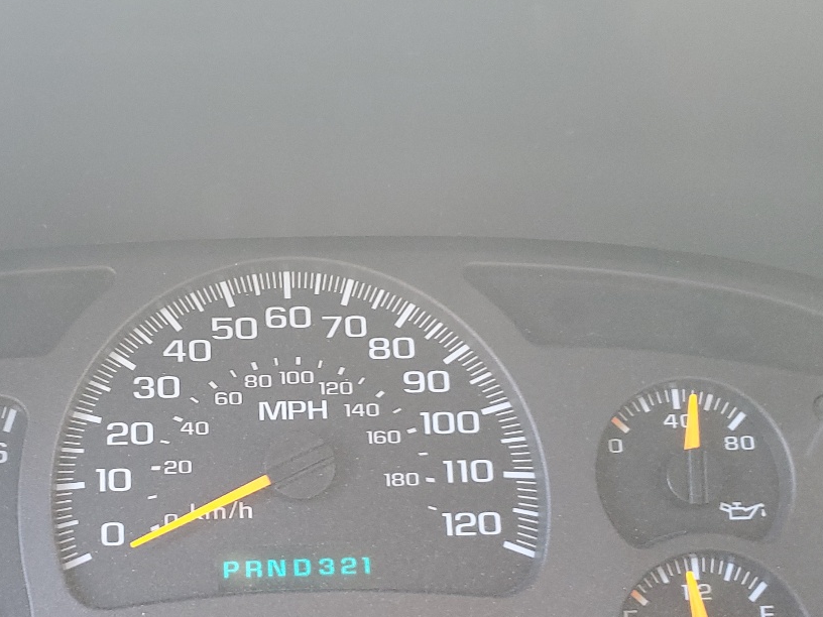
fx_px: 1213
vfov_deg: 27.9
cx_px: 270
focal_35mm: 51
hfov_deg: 37.1
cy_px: 501
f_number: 1.5
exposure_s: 1/60.2
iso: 120
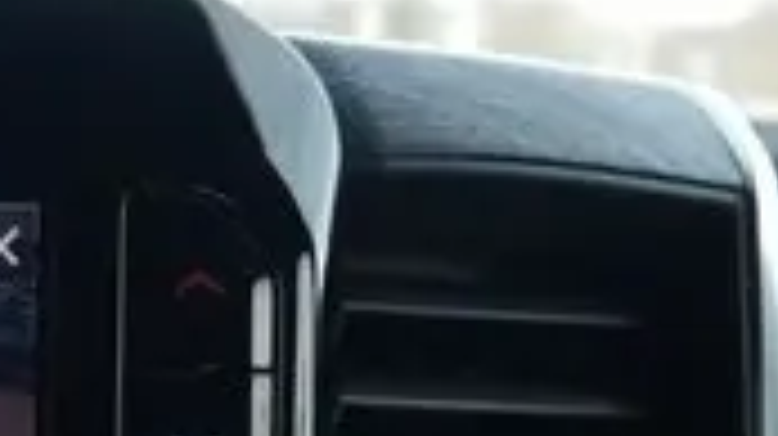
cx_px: -567
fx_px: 2659
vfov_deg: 8.6
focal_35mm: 129
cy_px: 1009
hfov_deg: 14.8
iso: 200
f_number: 5
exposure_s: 1/100
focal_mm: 16
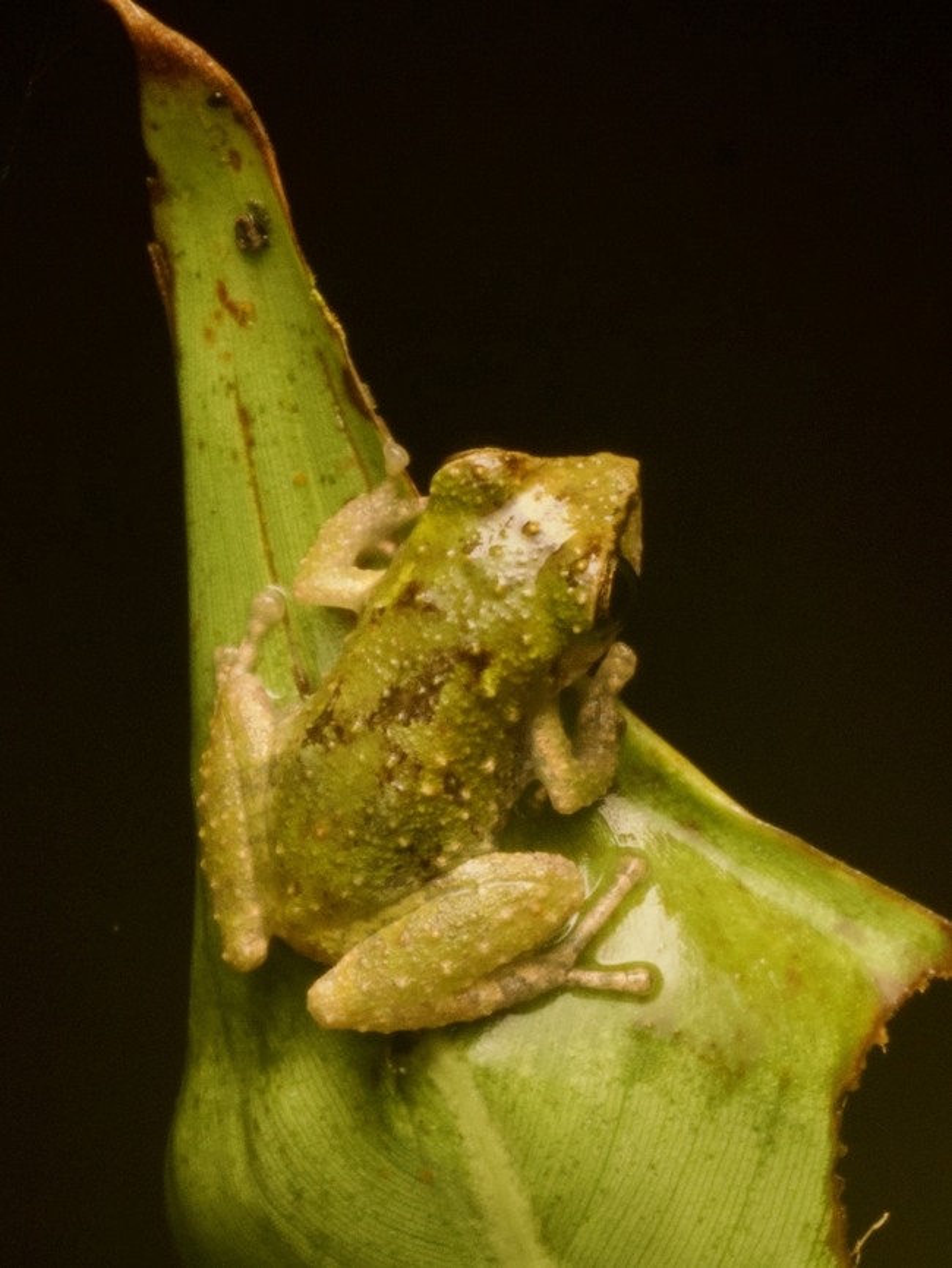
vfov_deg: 16.4
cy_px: 634
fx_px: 4398
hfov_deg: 12.4
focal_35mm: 120
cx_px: 476
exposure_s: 1/60
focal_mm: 60
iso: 800
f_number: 14
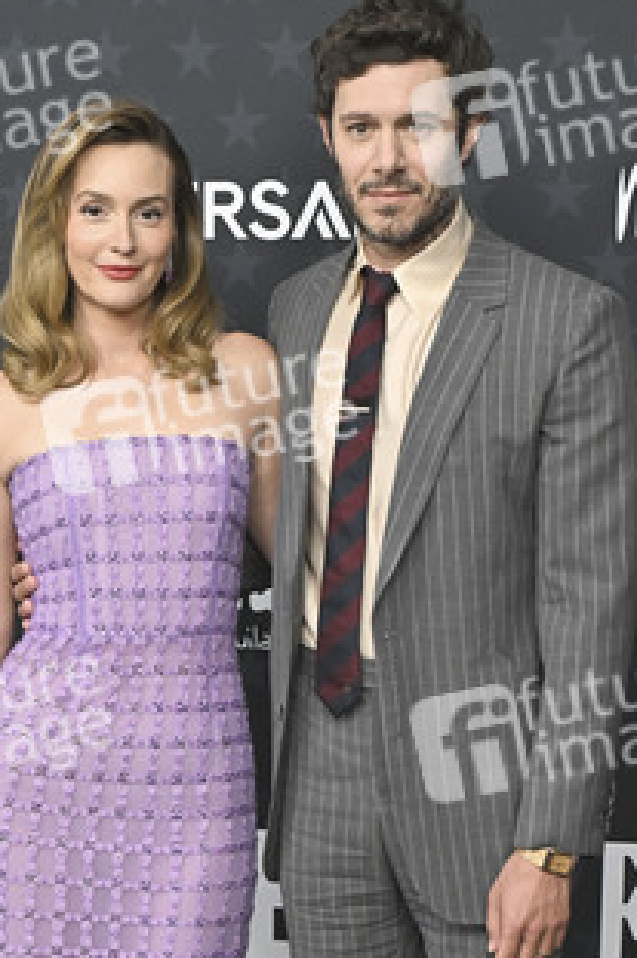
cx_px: 289
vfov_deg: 36.7
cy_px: 576
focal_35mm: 54
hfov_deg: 25.0
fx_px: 1435
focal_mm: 42
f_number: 5.6
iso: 1250
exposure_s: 1/320
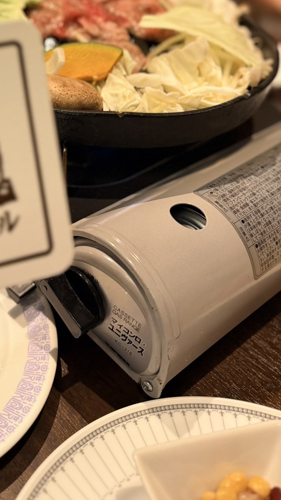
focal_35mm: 43
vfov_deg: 45.0
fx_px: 569
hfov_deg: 25.7
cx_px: -26
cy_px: 100
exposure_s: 1/50
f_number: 1.78
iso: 200
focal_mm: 6.76
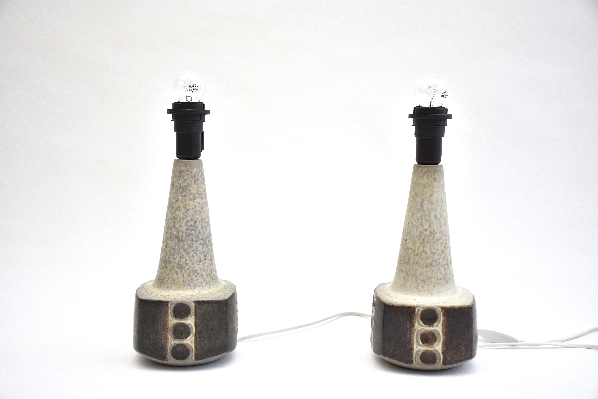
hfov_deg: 43.6
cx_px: 299
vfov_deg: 29.9
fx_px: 747
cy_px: 200
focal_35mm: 45
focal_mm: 30
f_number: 4
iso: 250
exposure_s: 1/160
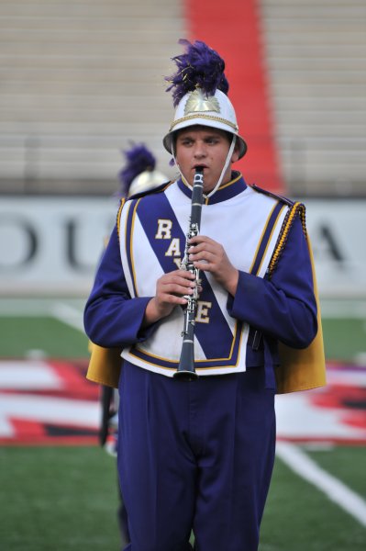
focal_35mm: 300
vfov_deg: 6.9
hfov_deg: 4.6
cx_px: 183
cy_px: 276
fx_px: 4583
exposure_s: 1/1000
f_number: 2.8
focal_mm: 200
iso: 200
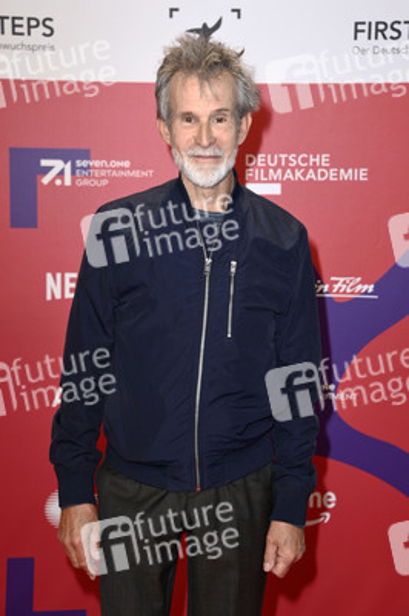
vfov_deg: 22.6
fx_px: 1536
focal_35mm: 90
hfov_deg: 15.2
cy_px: 308
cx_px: 204
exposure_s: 1/250
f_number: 6.3
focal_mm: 90
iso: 640
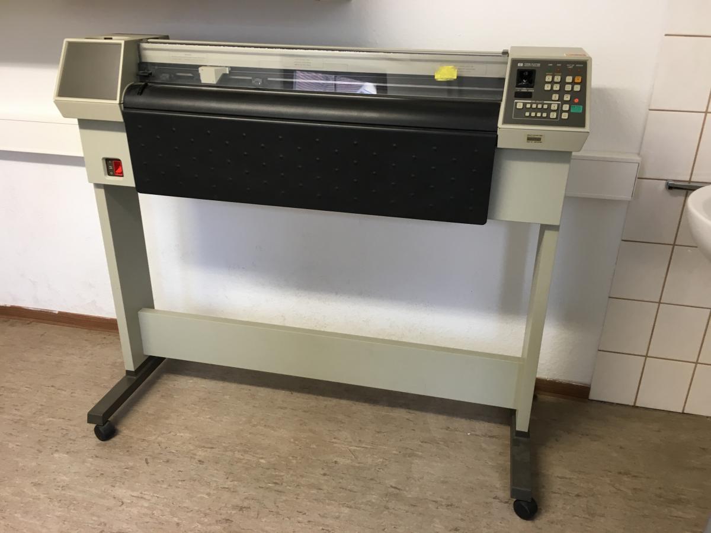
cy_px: 266
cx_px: 356
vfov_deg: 48.2
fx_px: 596
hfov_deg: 61.7
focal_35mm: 29
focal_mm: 4.15
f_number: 2.2
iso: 64
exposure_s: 1/33
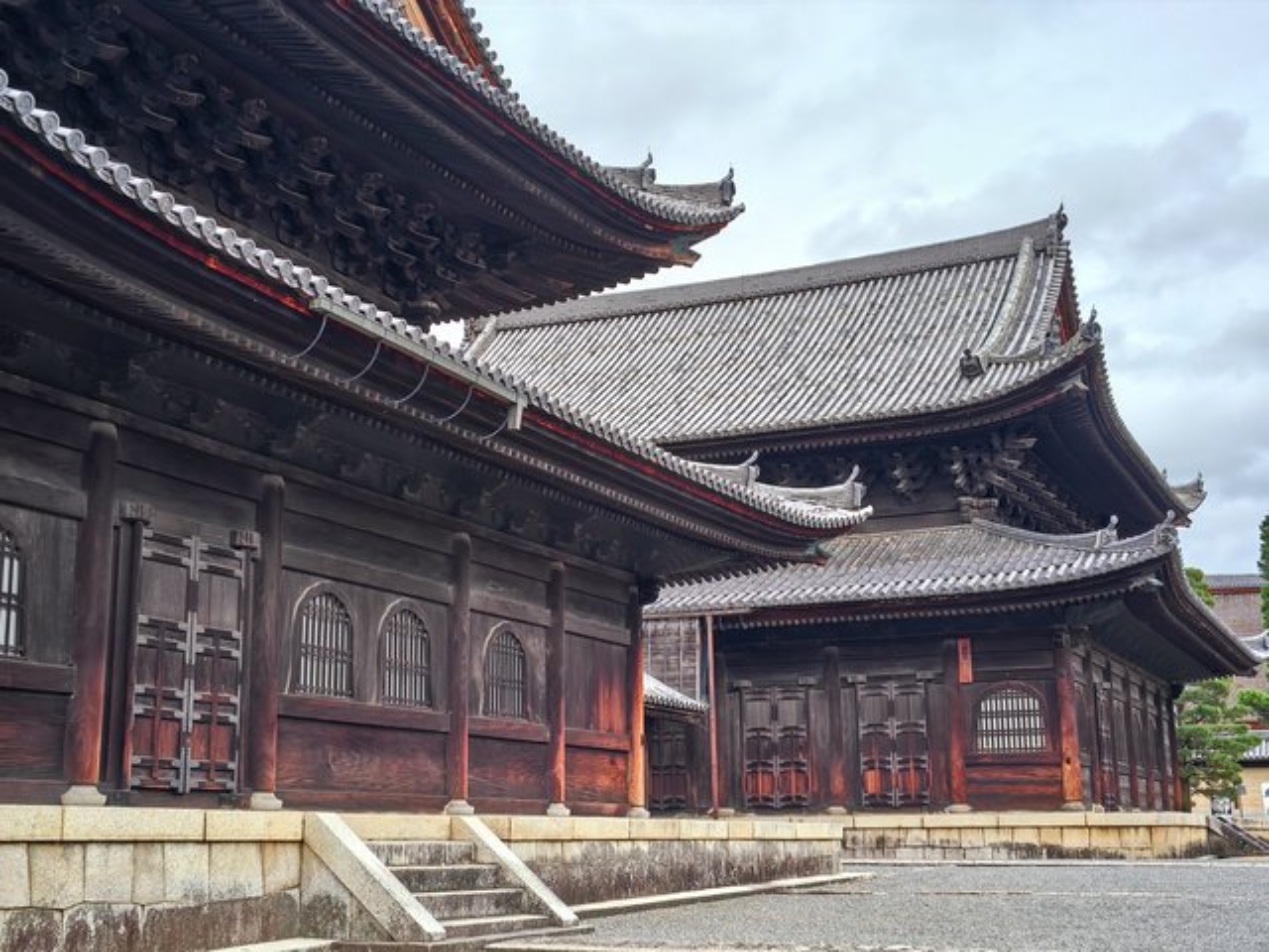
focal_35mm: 23
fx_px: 843
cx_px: 634
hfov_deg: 73.9
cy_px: 476
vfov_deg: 58.9
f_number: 1.9
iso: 50
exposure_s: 1/2986
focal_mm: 5.56
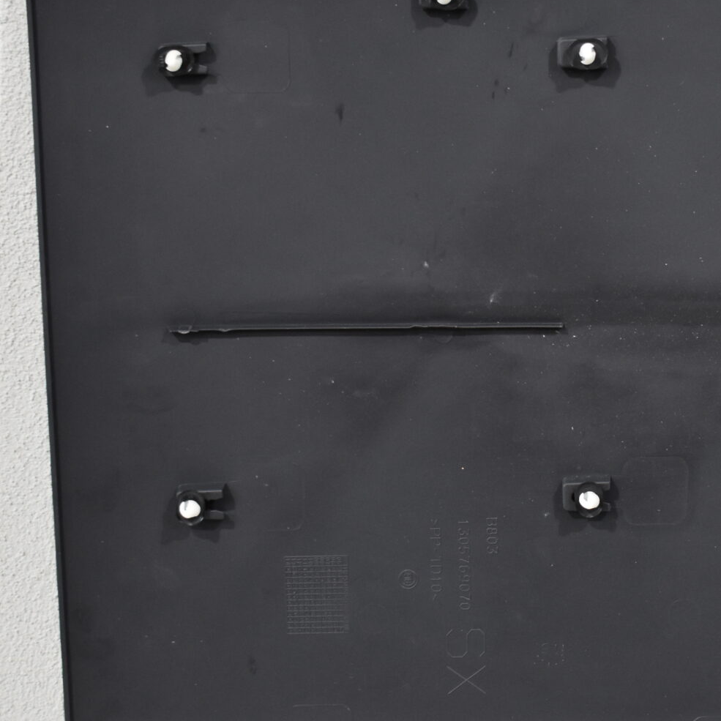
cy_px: 432
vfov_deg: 18.1
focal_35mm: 96
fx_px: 2265
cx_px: 562
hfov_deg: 18.0
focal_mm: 29
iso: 800
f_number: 4.2
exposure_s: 1/160
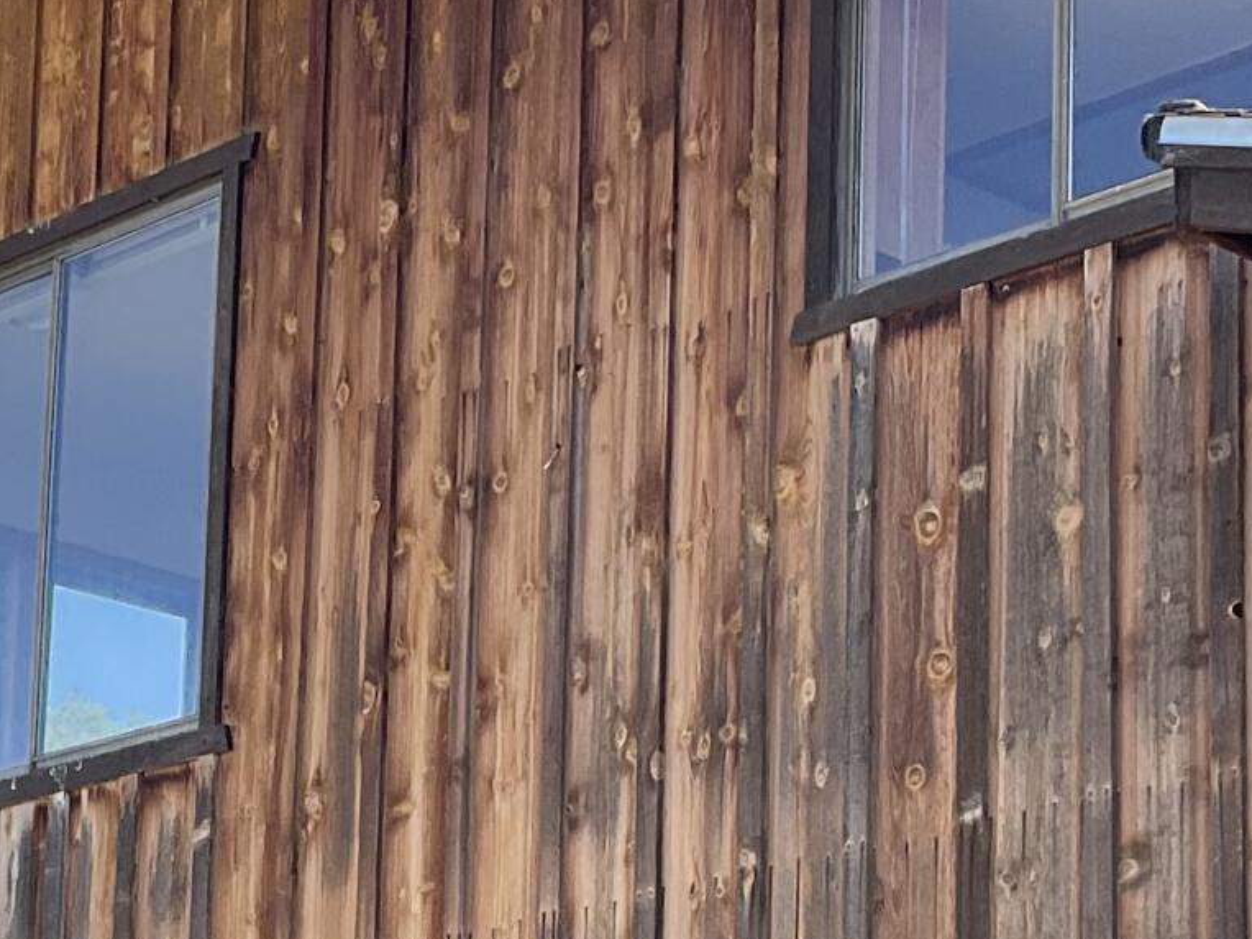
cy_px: 972
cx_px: 307
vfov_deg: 12.8
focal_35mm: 114
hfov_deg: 17.2
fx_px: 4123
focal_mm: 3
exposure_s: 1/580
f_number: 1.8
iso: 16
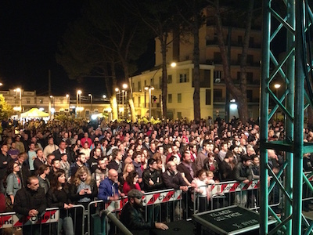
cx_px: 156
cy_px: 118
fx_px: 298
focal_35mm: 33
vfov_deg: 42.9
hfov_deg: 55.4
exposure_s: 1/15
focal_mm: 4.12
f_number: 2.4
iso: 800
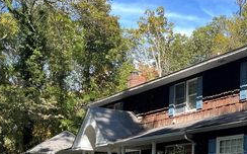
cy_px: 147
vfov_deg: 20.1
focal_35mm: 63
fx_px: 424
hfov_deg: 30.3
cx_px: 246
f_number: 1.8
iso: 20
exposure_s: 1/222
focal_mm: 3
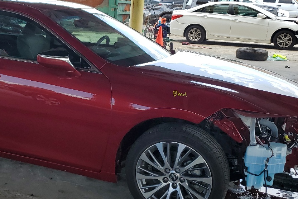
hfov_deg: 36.9
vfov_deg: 26.0
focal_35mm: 52
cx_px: 62
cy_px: 101
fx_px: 430
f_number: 1.5
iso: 50
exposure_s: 1/909
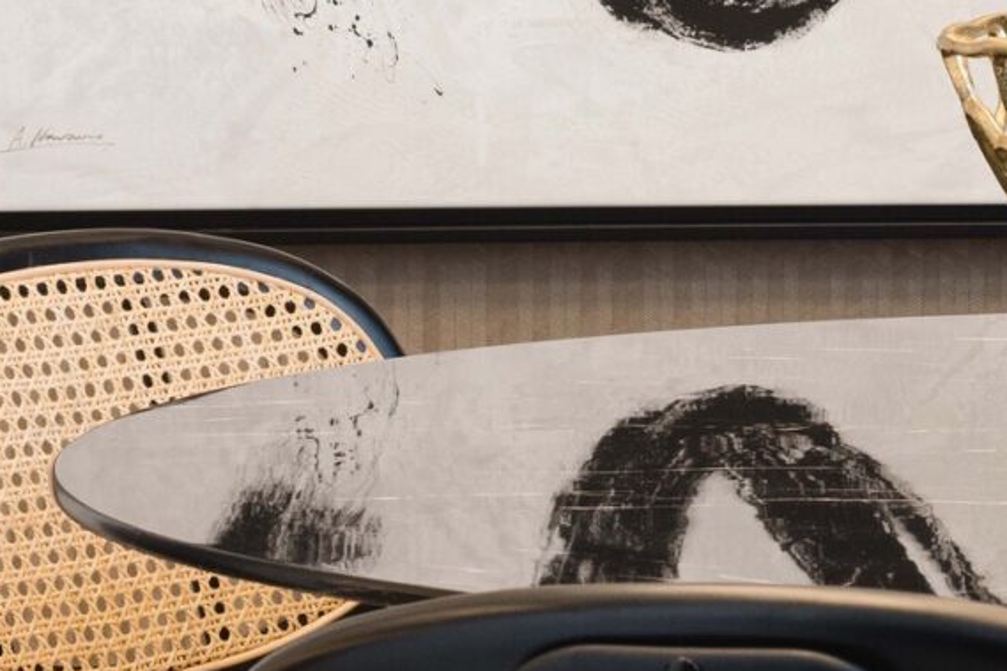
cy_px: -343
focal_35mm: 225
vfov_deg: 6.0
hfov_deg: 9.1
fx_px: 6292
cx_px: 1091
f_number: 9
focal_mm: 50
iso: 400
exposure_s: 1/8
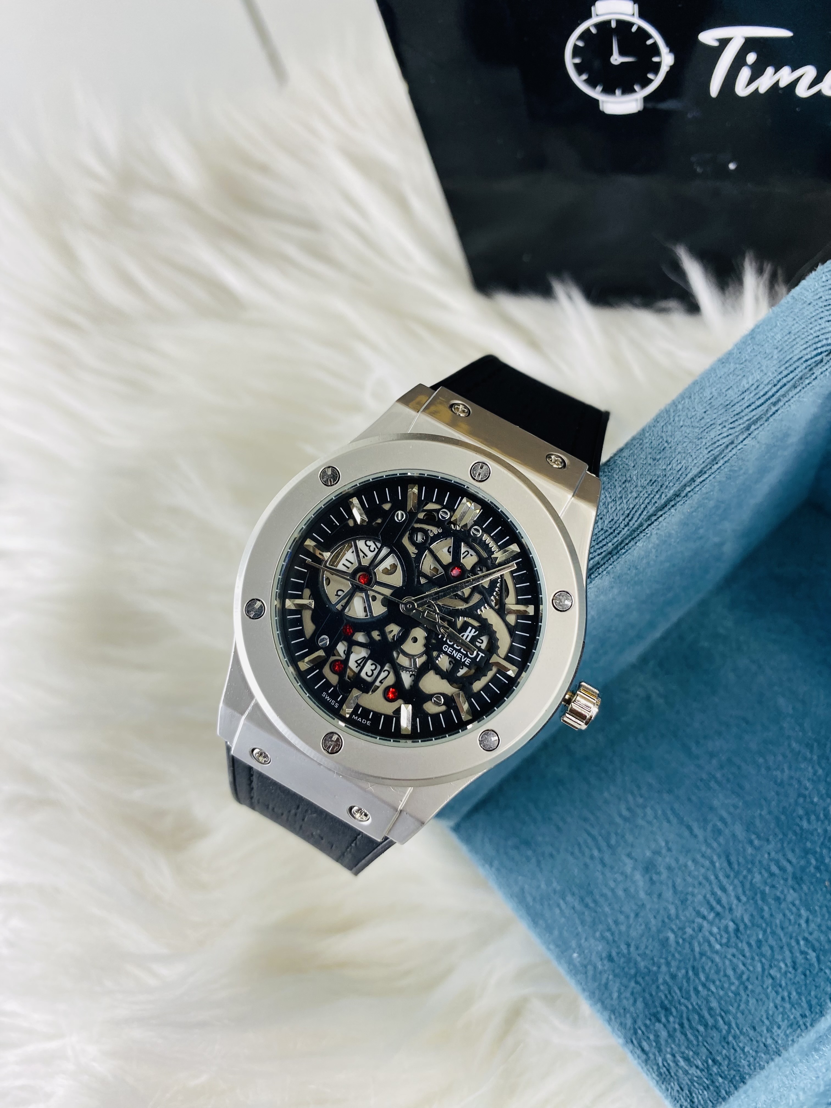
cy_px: 554
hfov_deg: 54.9
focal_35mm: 25
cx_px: 416
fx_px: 800
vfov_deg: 69.4
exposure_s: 1/100
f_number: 1.8
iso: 50
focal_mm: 4.25
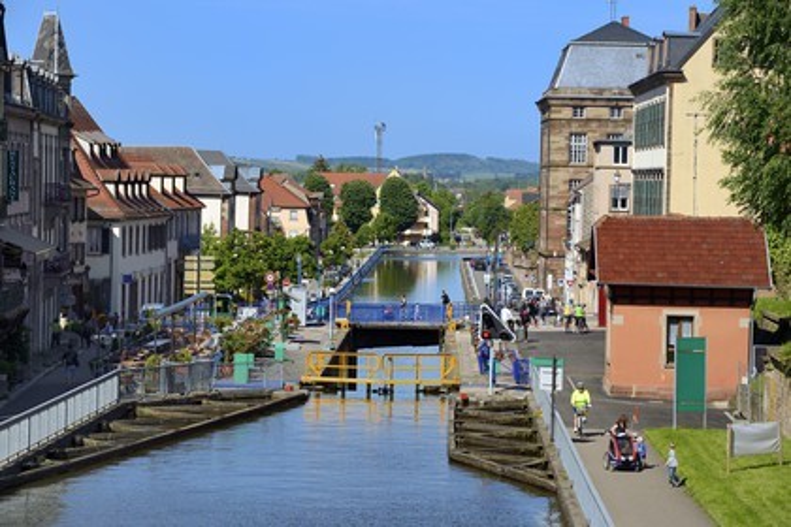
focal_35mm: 122
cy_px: 264
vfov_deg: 11.2
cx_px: 396
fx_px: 2680
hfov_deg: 16.8
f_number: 10
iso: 200
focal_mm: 122
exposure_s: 1/640
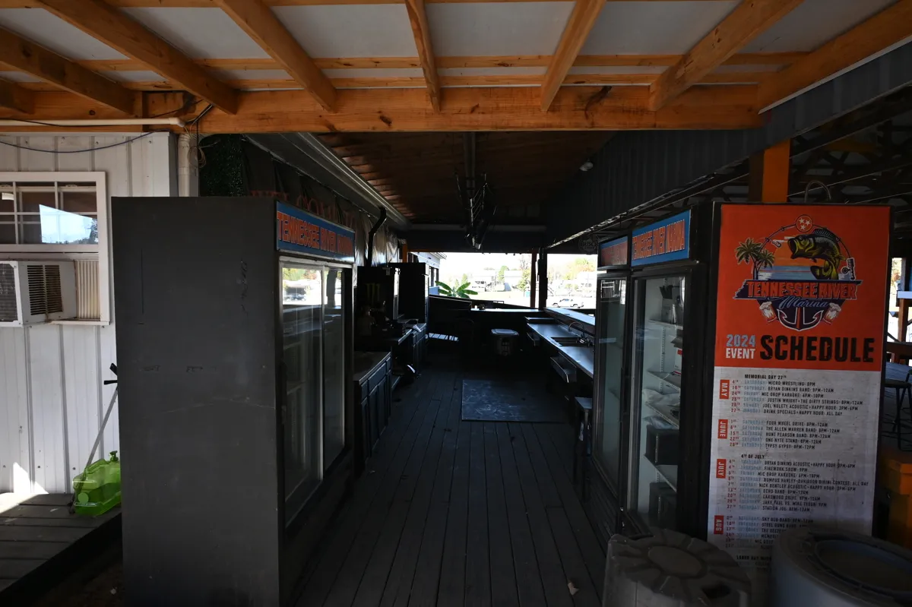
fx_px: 456
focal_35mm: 18
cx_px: 456
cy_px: 304
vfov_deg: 67.3
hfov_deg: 90.0
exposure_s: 1/250
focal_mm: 12
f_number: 4.5
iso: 200
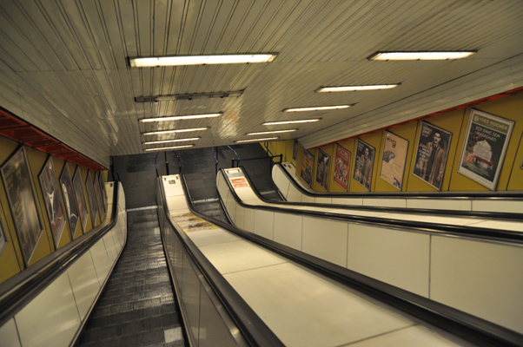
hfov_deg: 70.5
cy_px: 174
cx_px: 262
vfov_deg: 50.3
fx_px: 370
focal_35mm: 26
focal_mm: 17
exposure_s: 1/60
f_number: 4
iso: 800
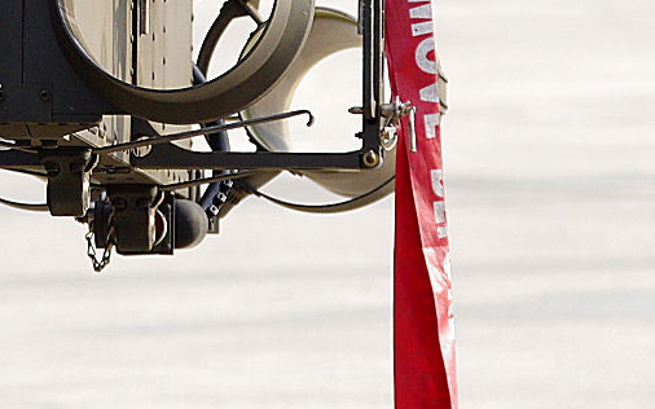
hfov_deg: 2.5
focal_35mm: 832
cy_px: -129
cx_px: -8
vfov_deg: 1.6
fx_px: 14849
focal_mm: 135
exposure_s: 1/200
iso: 400
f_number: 6.3
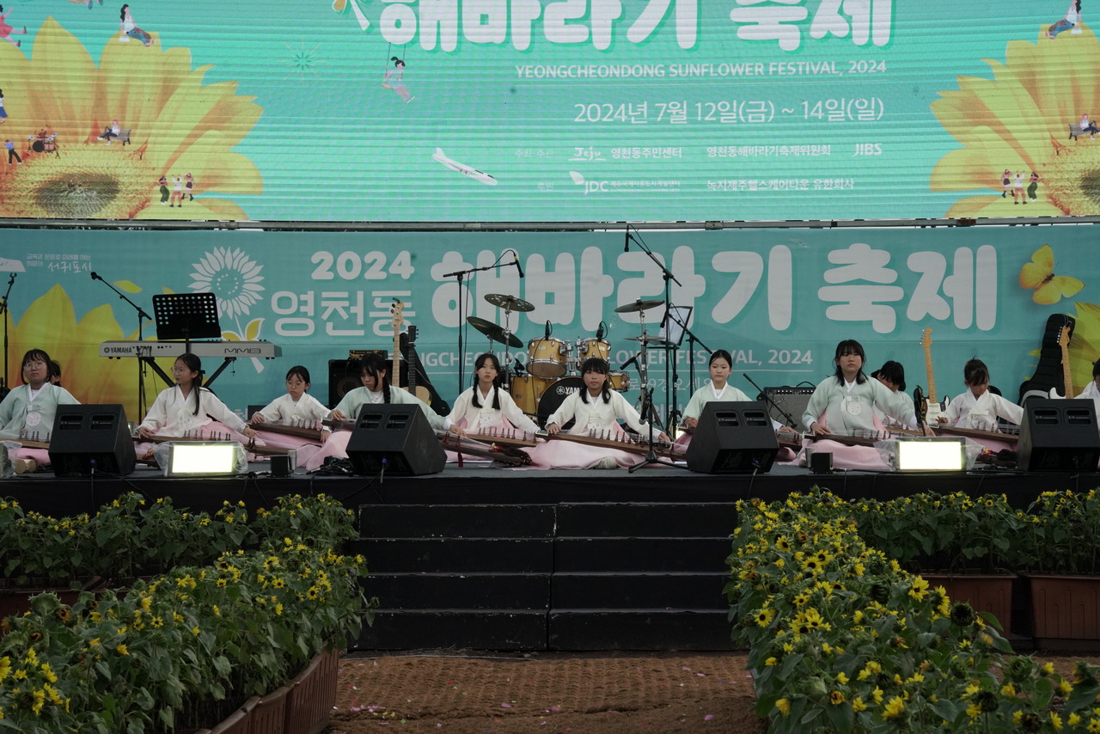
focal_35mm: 77
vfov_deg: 17.7
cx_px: 550
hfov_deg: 26.3
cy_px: 367
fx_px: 2353
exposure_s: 1/640
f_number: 14
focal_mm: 77
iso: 3200
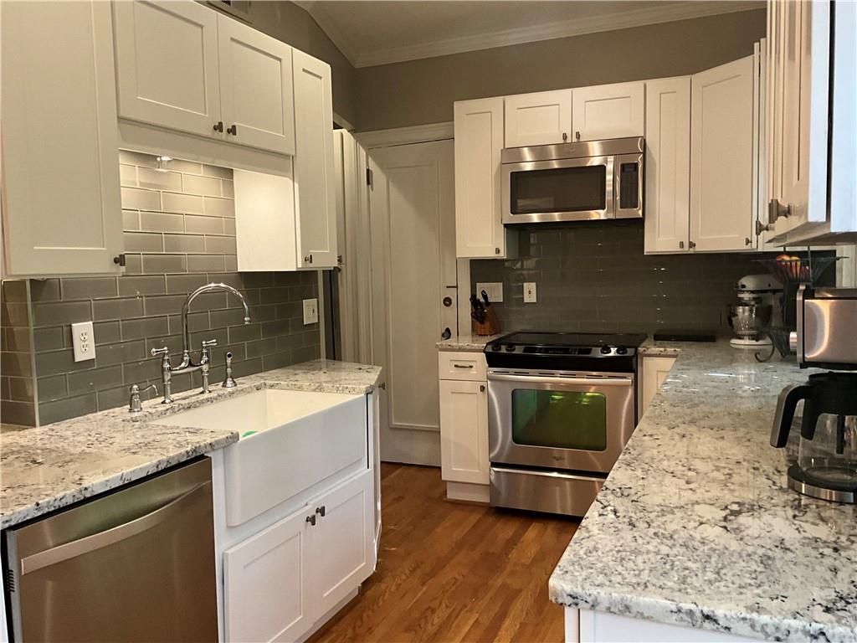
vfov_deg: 48.2
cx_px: 428
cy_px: 322
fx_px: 718
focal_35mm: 29
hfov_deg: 61.7
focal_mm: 3
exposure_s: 1/60
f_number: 1.8
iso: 200
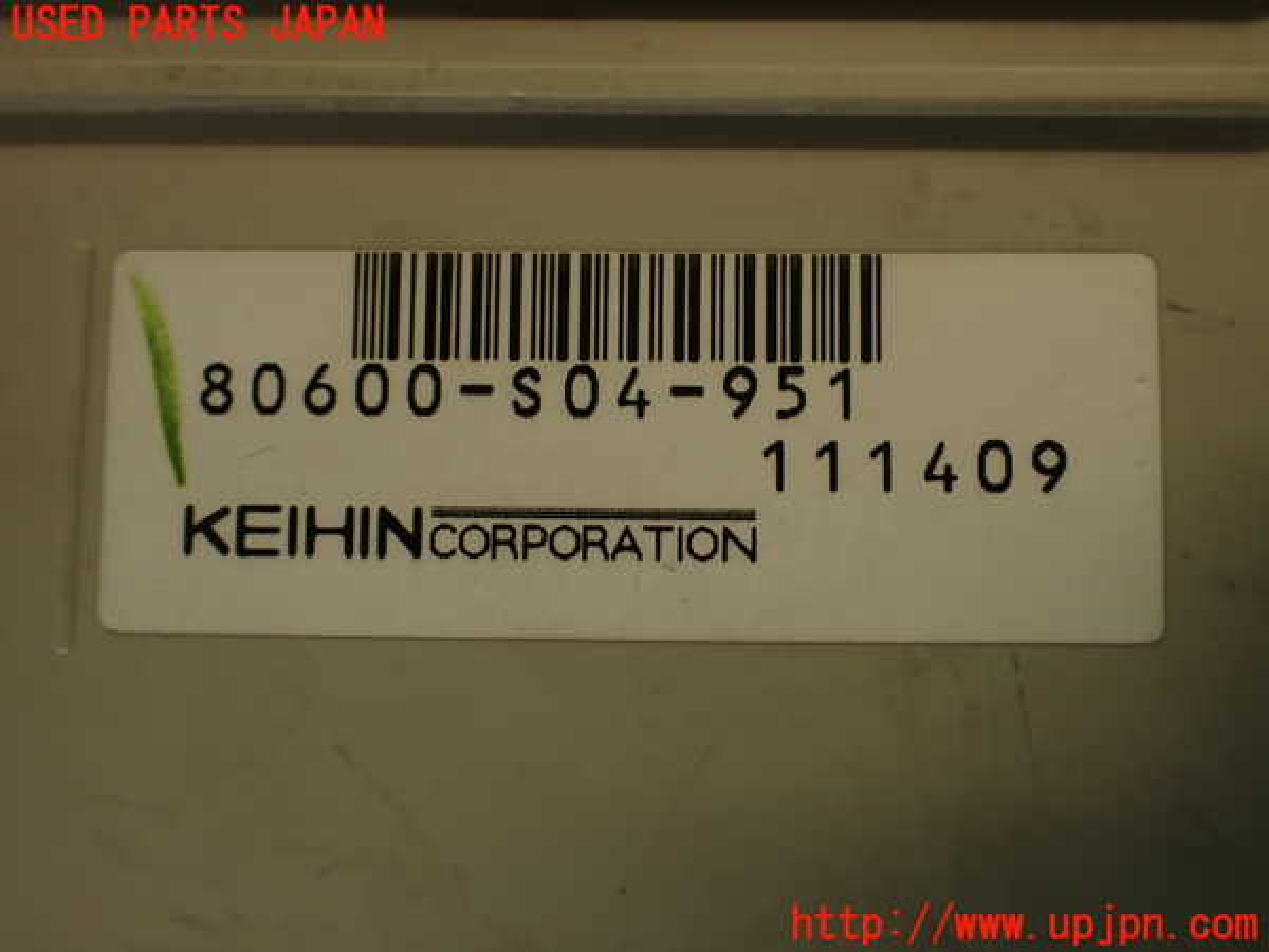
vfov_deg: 46.8
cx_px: 634
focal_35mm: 30
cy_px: 476
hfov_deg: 60.0
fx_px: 1100
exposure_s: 1/60
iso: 125
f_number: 2.3
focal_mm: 5.4
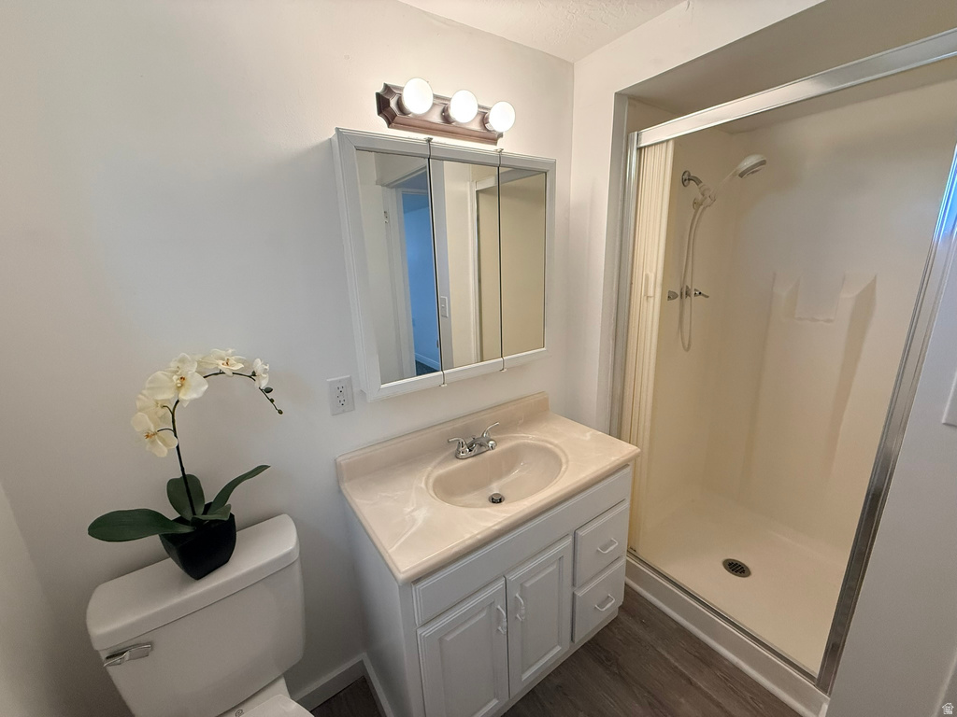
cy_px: 358
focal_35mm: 14
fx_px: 387
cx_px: 478
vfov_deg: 85.7
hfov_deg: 102.1
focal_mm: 2.22
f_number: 2.2
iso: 320
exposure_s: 1/120
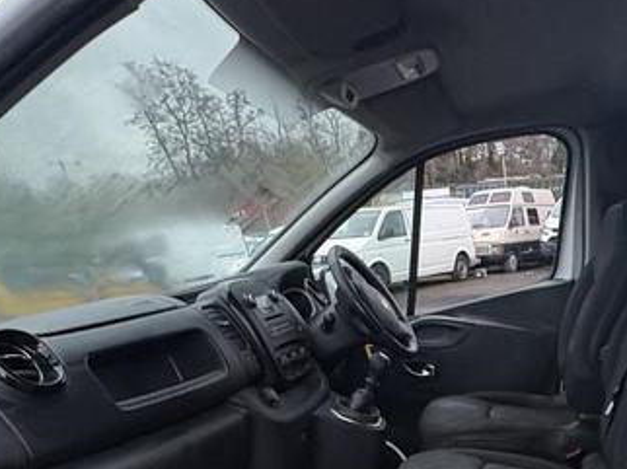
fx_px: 706
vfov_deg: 34.7
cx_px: 504
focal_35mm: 39
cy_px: 422
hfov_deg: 45.4
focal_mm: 2.22
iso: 250
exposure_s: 1/94
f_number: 2.2
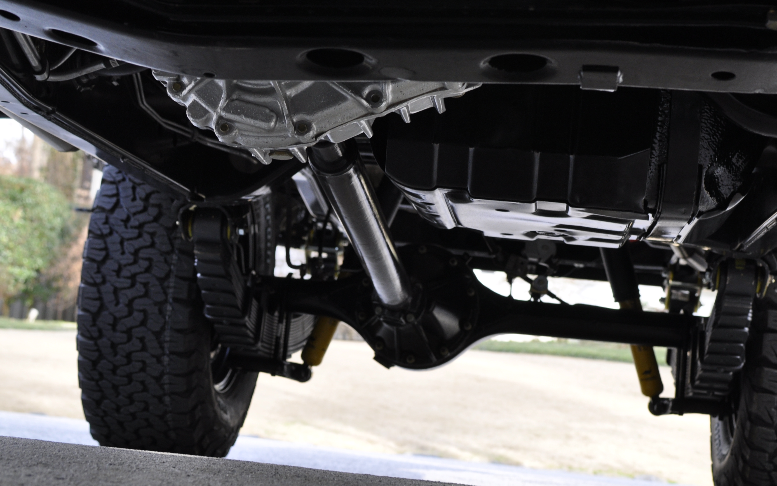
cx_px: 481
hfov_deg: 30.7
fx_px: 1411
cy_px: 201
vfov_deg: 19.5
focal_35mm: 67
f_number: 5
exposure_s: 1/100
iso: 400
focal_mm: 35
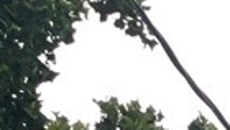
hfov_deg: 3.5
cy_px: 611
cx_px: 253
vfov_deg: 1.9
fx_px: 3754
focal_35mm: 615
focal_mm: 9
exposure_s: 1/664
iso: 32
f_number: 2.8
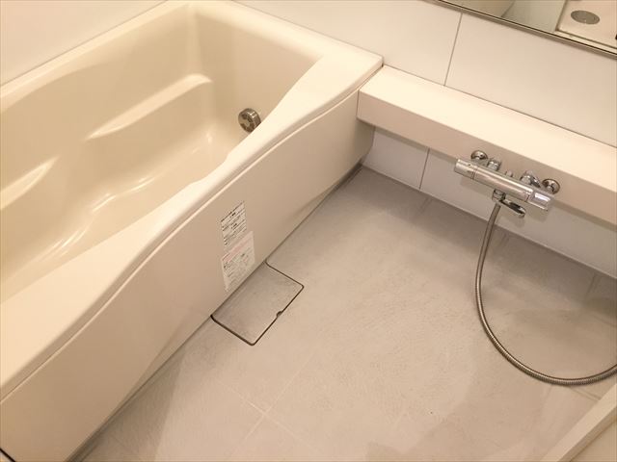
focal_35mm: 29
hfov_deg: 61.7
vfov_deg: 48.2
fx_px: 517
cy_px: 231
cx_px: 308
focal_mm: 4.15
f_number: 2.2
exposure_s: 1/33
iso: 160
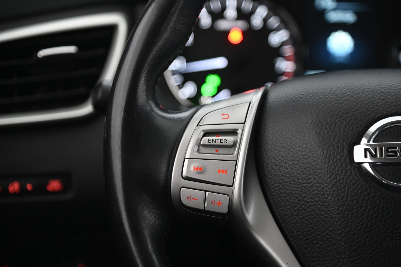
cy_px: 134
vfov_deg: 11.4
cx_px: 200
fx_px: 1336
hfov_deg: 17.1
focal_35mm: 120
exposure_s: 1/15
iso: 2000
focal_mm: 120
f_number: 4
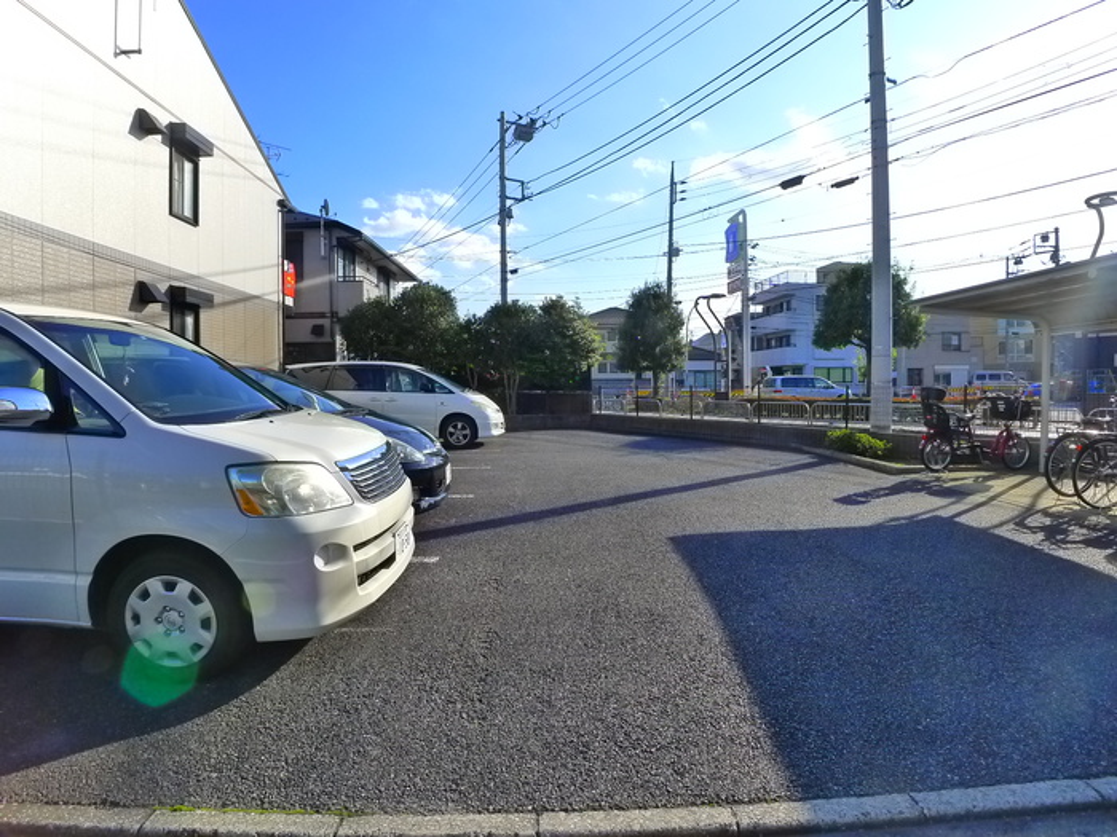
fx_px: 774
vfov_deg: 56.8
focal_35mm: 24
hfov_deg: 71.6
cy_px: 418
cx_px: 558
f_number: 4
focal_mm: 5.1
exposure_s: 1/640
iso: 400
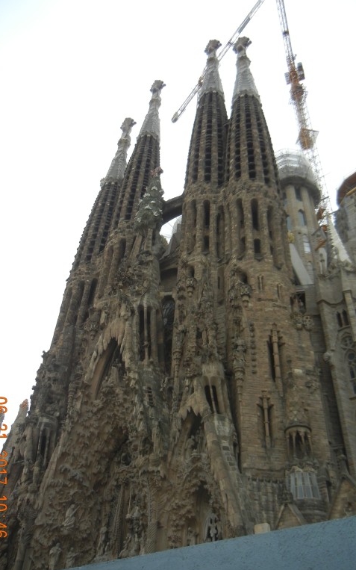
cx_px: 170
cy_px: 286
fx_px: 497
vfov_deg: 59.6
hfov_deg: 39.4
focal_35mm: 32
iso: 160
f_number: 3.5
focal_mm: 5.4
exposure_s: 1/704
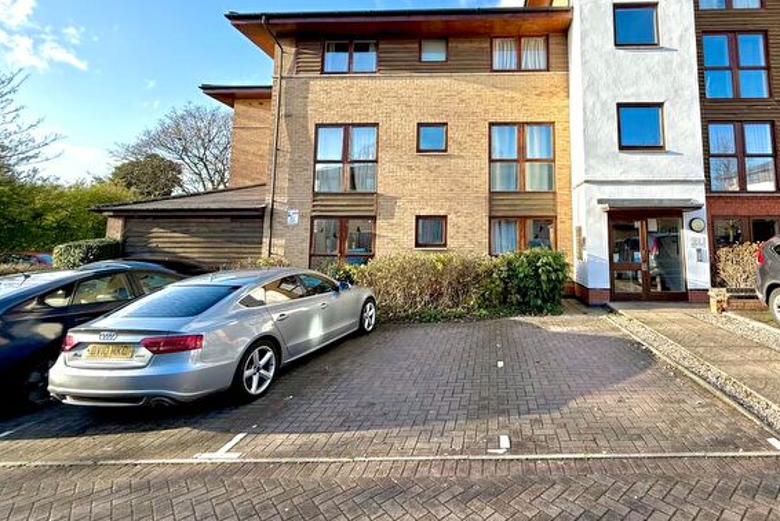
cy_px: 195
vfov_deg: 66.4
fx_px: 390
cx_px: 478
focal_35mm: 18
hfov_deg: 88.5
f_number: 2.2
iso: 50
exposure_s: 1/569
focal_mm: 2.22
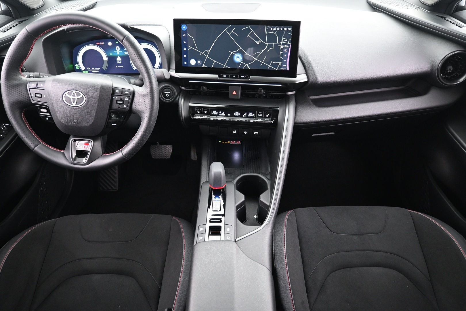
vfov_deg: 53.1
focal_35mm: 24
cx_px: 233
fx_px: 311
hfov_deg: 73.7
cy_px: 156
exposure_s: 1/6
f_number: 3.5
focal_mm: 16
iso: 1600
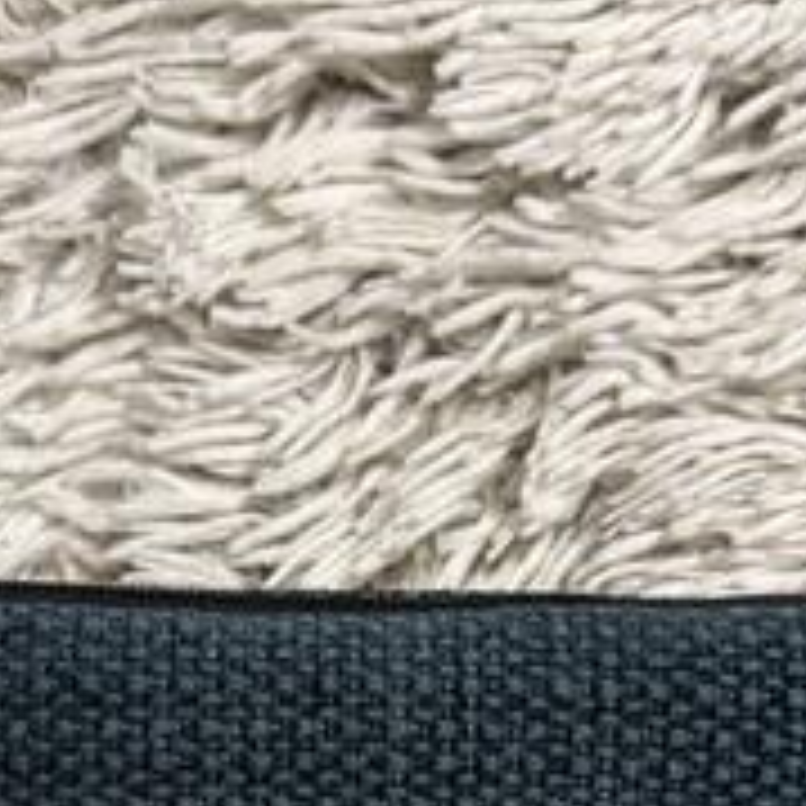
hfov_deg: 24.3
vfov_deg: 22.9
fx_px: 1870
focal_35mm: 71
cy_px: 887
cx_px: 338
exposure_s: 1/59
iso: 400
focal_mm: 6.76
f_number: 1.78
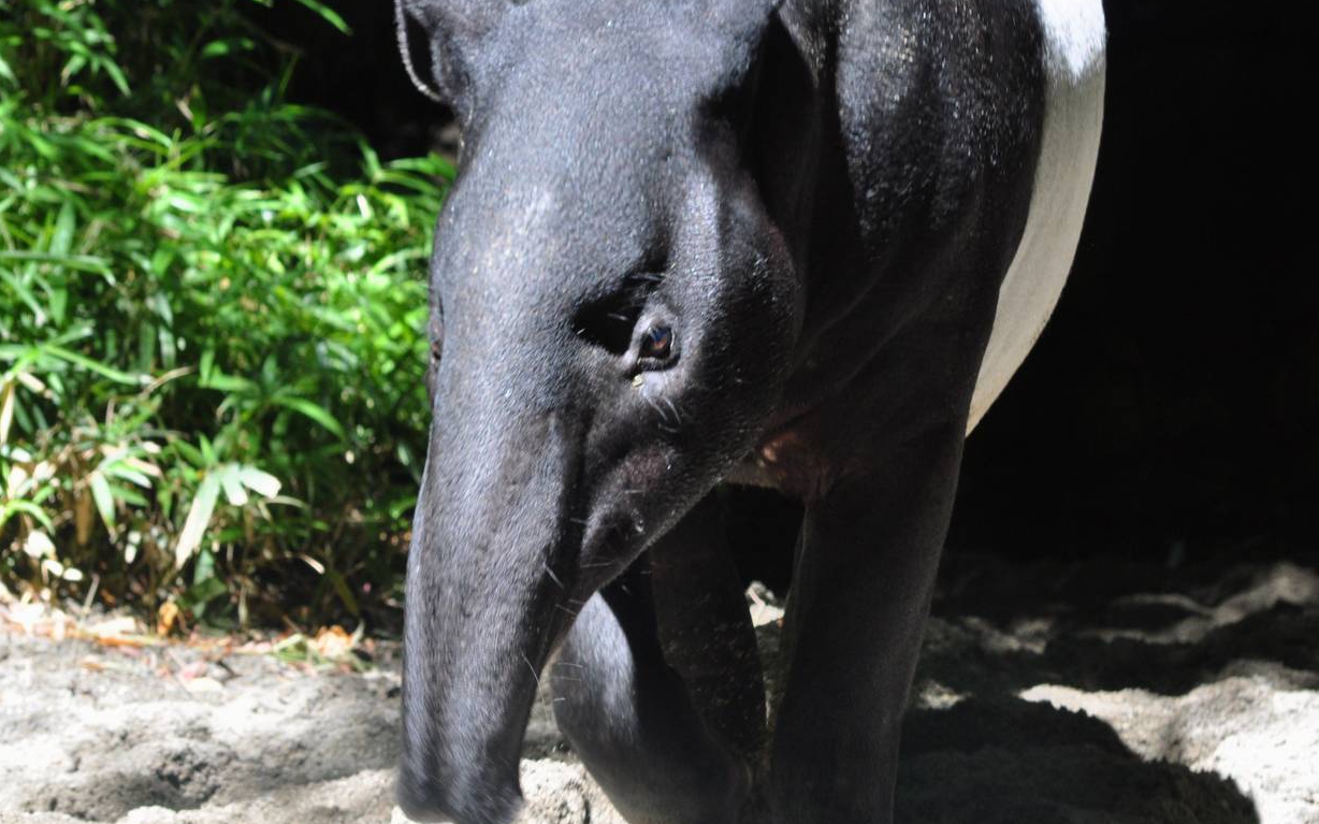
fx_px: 7152
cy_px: 324
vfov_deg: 6.6
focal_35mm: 199
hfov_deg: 10.5
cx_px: 718
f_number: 9
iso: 640
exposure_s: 1/125
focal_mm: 100
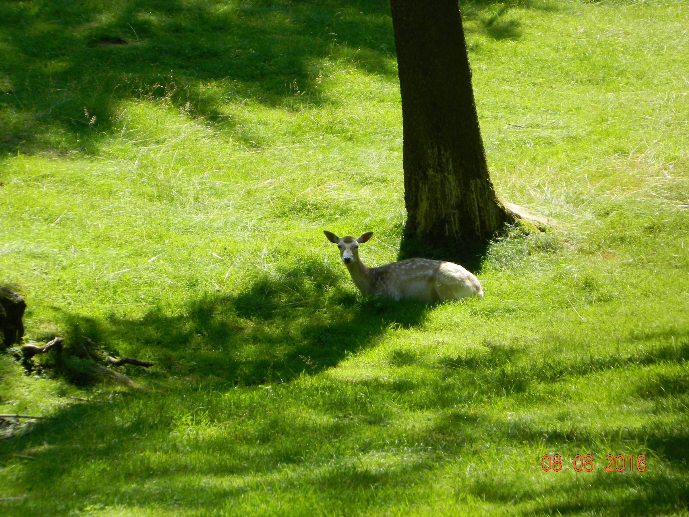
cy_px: 258
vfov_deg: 4.5
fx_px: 6608
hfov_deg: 6.0
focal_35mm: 332
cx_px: 344
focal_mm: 59.7
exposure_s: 1/100
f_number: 5.6
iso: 80
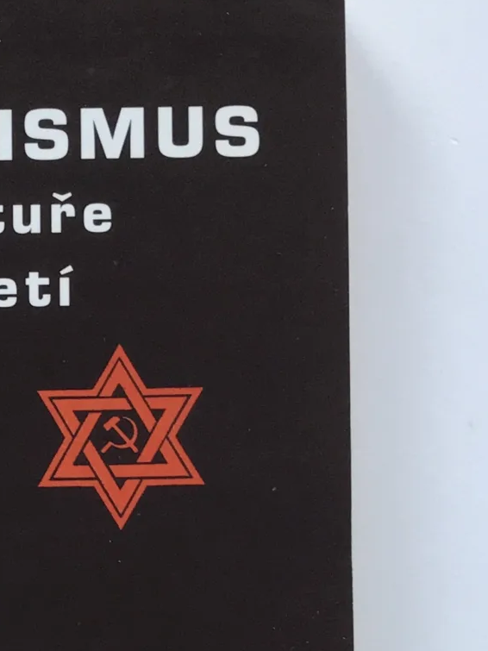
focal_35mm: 95
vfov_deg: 20.3
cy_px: 584
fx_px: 1786
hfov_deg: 14.9
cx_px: -142
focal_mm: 3.99
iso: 40
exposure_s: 1/100
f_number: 1.8
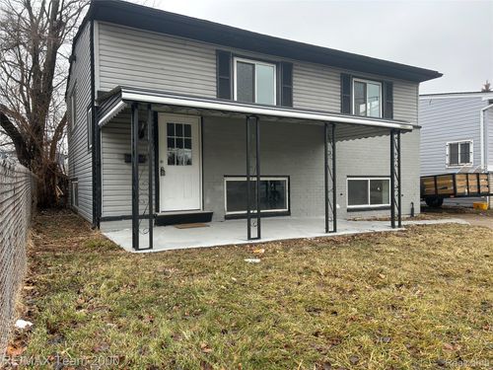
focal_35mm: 26
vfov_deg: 53.1
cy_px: 185
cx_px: 246
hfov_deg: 67.3
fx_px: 370
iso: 40
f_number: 1.5
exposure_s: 1/282
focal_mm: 5.7
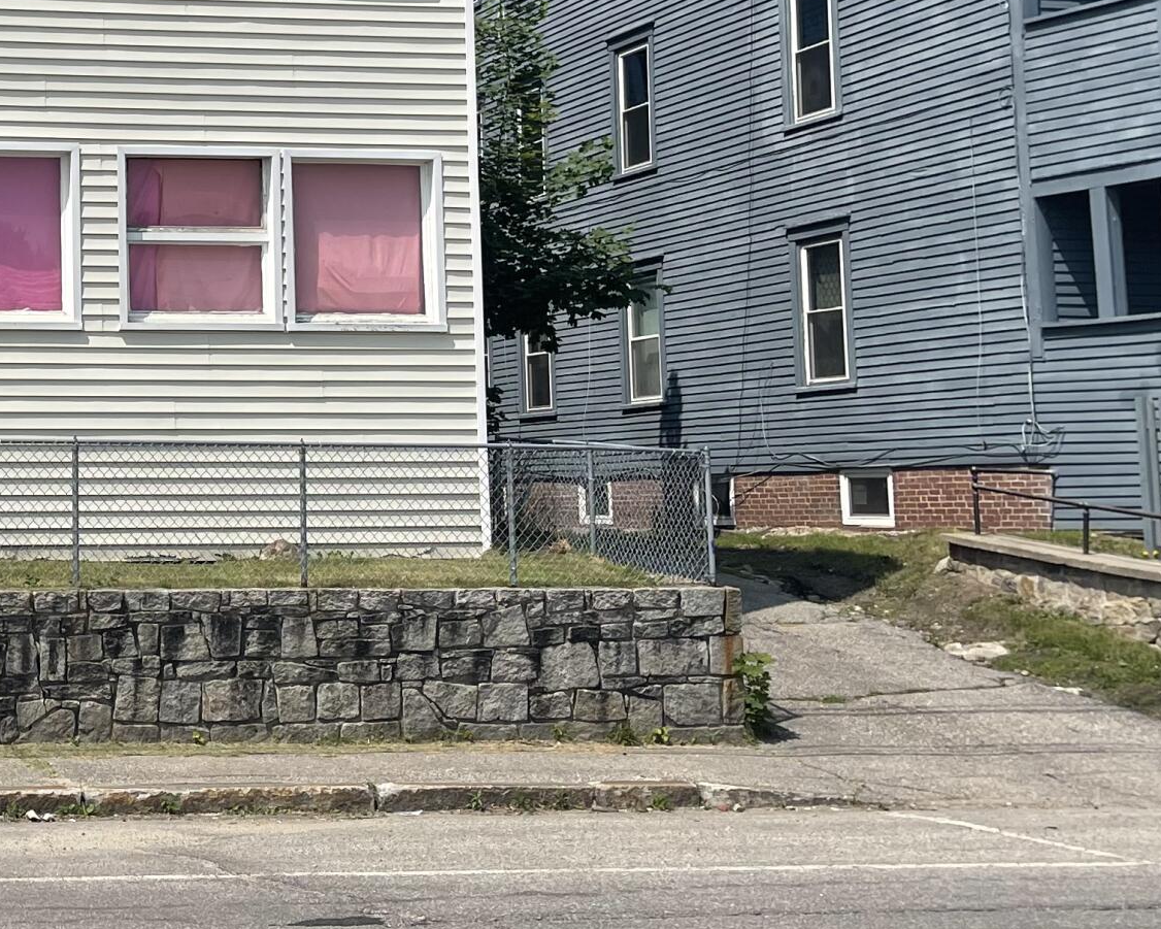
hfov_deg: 27.3
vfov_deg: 23.2
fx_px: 2234
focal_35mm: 65
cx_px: -26
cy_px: 204
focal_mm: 5.1
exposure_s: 1/5128
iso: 32
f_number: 1.6
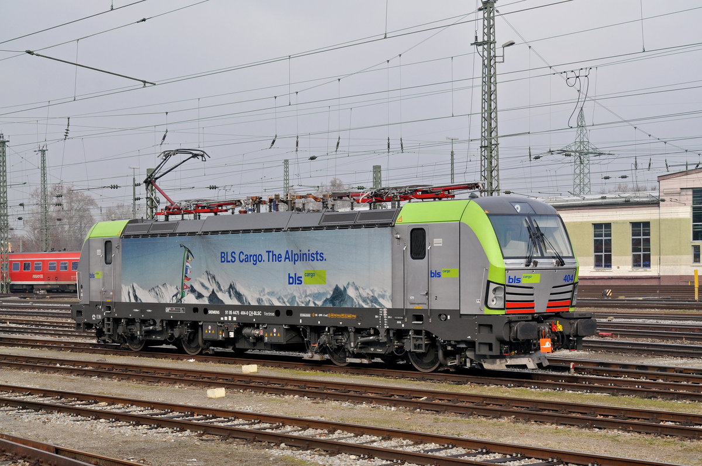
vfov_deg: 18.1
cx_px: 351
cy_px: 233
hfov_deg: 27.0
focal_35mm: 75
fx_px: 1461
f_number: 10
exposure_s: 1/400
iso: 500
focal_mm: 50
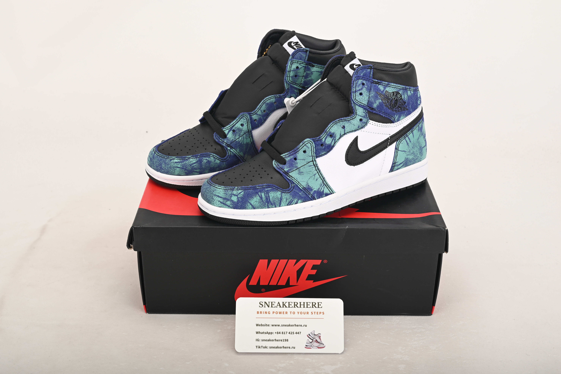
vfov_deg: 29.3
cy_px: 187
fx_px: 717
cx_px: 280
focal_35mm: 46
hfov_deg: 42.7
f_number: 11
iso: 100
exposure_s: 1/200
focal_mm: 46
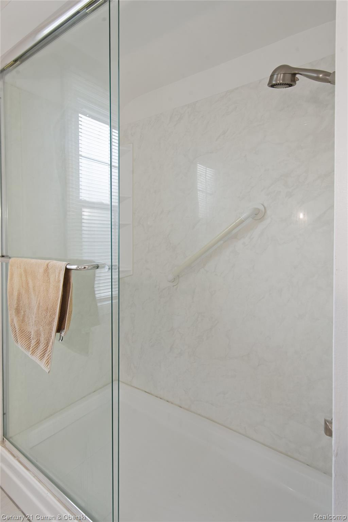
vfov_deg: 90.0
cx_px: 174
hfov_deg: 67.4
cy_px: 261
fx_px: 261
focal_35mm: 18
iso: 500
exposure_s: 1/2
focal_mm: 12
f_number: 11
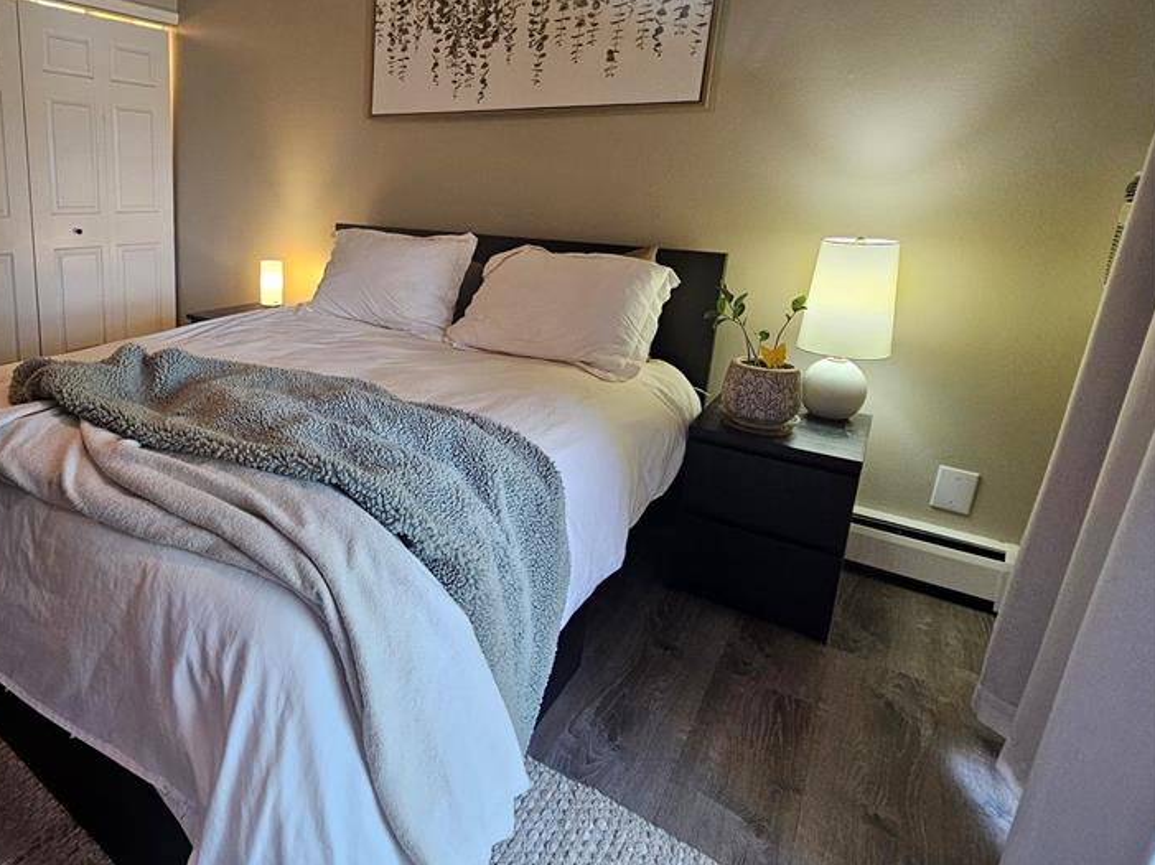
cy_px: 340
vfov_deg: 67.9
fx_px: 634
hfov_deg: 79.6
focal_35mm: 19
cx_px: 320
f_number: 2.2
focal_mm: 2.2
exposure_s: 1/60
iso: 320
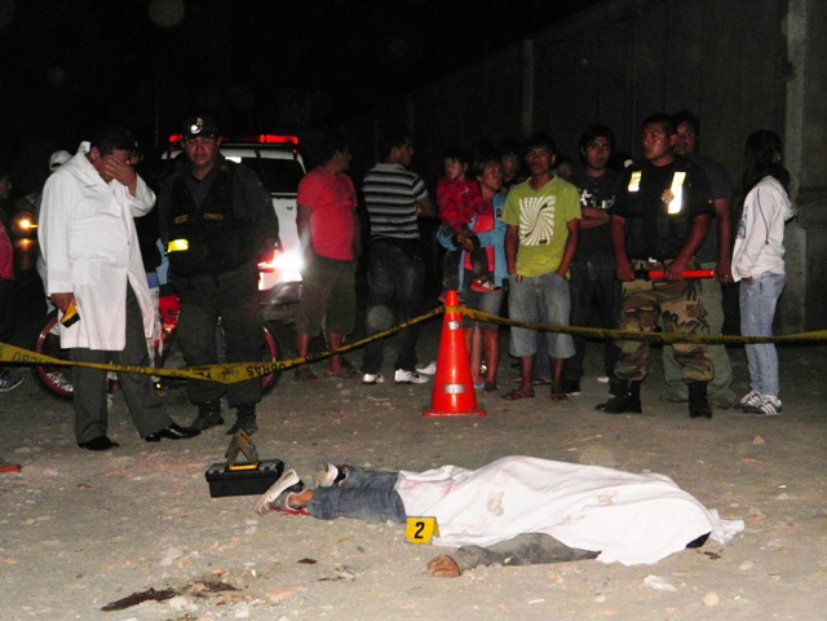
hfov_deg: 31.2
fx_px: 1481
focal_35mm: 62
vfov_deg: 23.7
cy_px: 310
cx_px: 414
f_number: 3.8
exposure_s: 1/80
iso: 125
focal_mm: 11.2
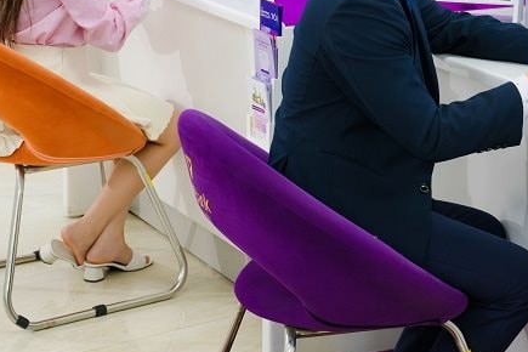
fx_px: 1584
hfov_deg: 18.7
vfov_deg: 12.5
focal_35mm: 108
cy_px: -41
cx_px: 427
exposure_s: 1/160
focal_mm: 47
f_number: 7.1
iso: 2500
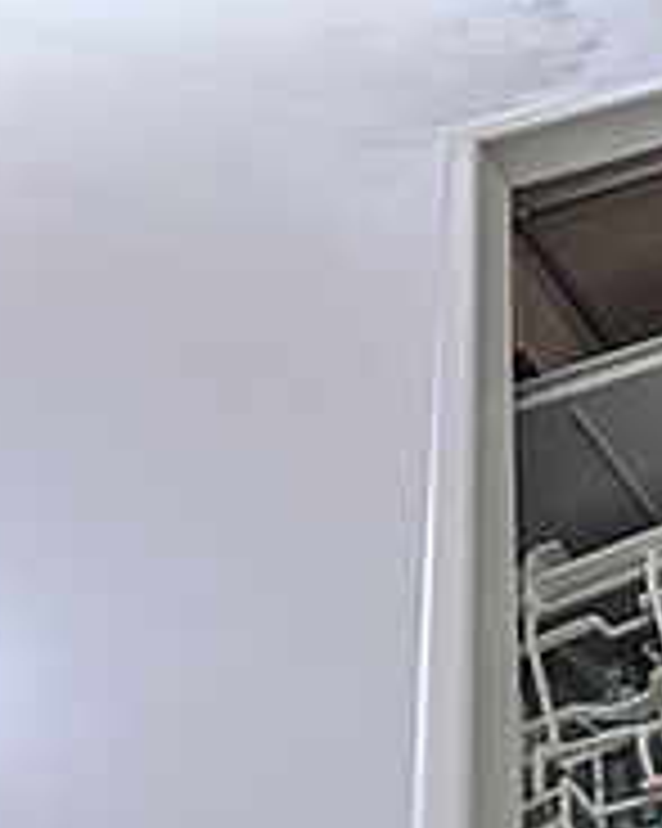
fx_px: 1128
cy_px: 272
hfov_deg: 20.4
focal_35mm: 46
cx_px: 1252
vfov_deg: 39.8
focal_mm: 1.83
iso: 89
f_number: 2.2
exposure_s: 1/100
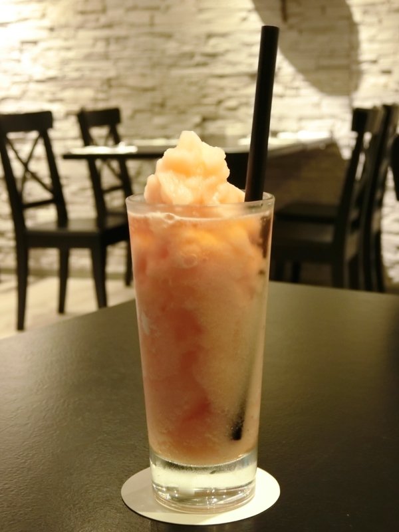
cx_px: 200
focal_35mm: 60
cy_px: 266
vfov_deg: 32.2
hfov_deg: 24.4
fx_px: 922
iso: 400
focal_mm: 12.8
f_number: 3.8
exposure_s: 1/4
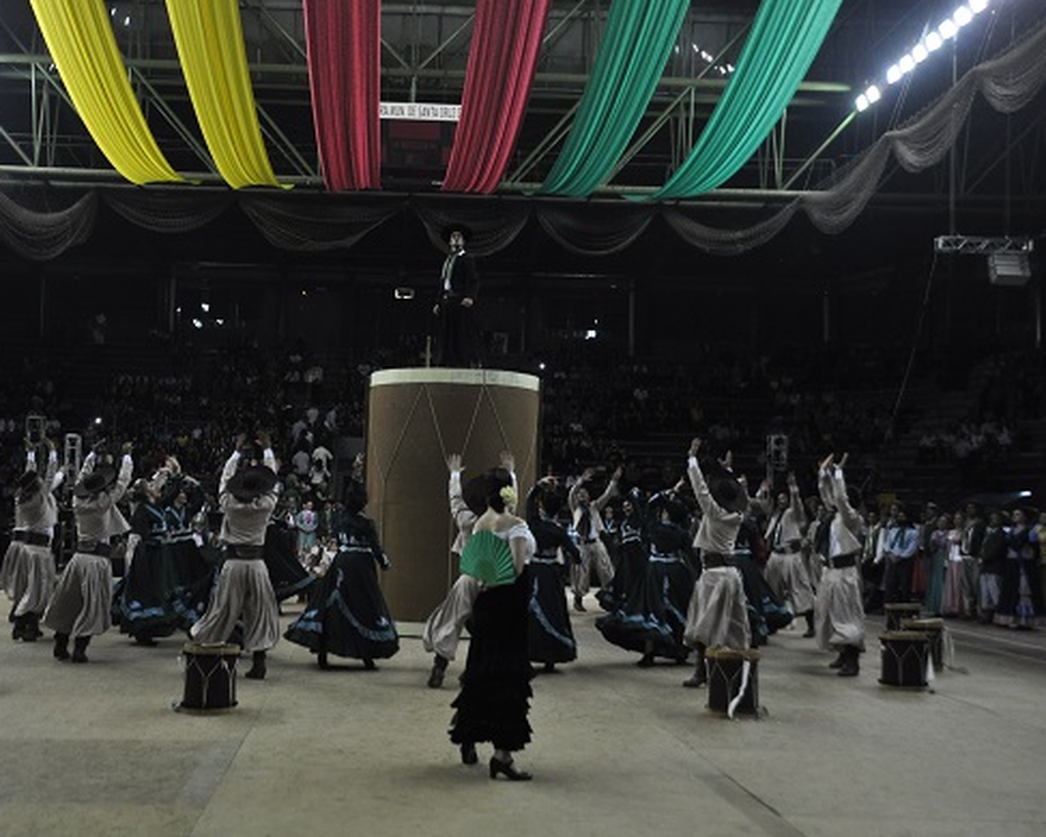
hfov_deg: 40.9
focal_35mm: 45
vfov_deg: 33.5
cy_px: 414
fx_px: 1394
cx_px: 410
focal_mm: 26
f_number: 3.8
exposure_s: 1/80
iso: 800
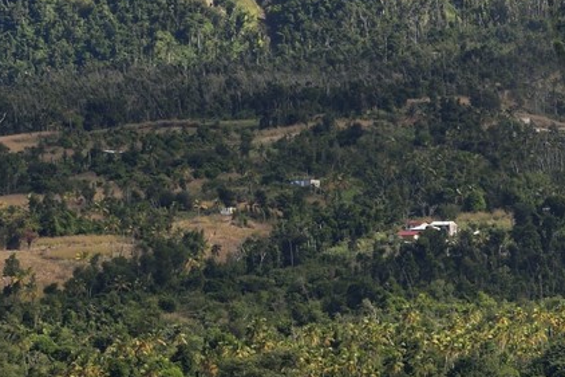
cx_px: 1036
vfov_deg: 2.8
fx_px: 7734
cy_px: -58
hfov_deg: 4.1
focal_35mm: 493
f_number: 9
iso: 200
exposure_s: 1/500
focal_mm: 130
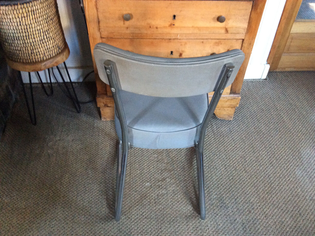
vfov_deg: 44.1
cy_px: 118
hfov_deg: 56.9
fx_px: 291
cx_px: 158
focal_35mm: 32
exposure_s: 1/17
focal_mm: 3.3
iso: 250
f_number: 2.4
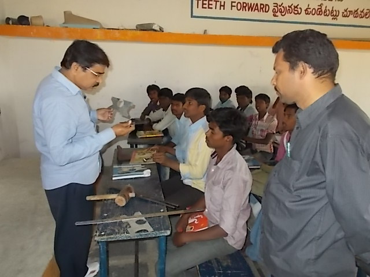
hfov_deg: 67.3
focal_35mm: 26
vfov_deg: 53.1
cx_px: 185
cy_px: 138
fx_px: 278
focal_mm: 4.6
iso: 250
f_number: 3.2
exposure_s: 1/25
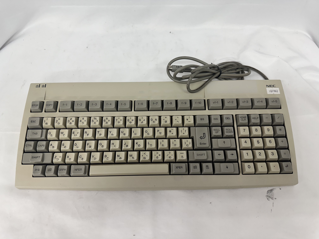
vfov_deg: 56.8
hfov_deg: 71.6
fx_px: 221
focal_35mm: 24
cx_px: 160
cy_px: 120
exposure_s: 1/120
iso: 125
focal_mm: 6.86
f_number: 1.78
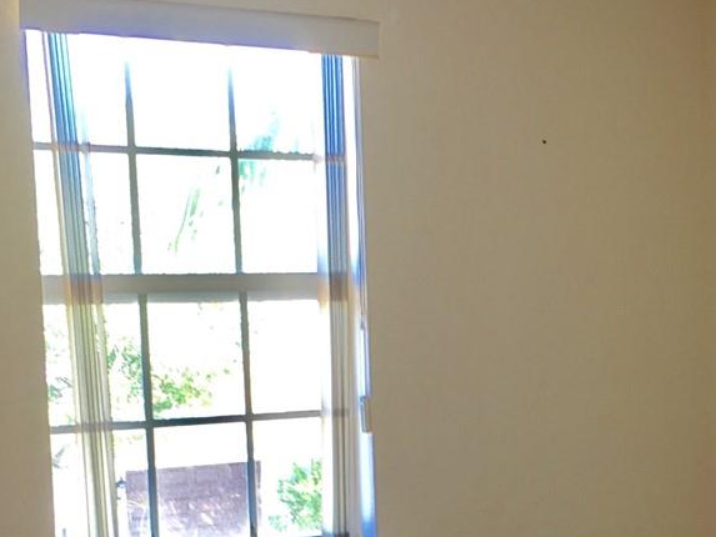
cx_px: 537
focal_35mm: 81
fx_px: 1676
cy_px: 525
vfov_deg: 17.8
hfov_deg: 23.9
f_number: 2.2
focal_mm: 4.15
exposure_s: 1/40
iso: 25
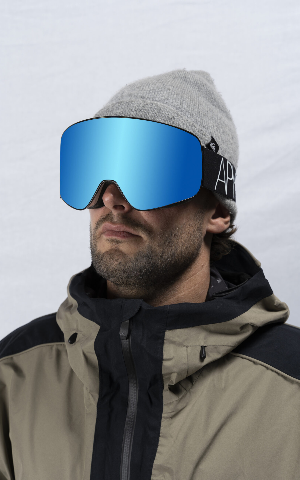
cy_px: 238
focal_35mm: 68
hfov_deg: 19.1
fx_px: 889
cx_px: 146
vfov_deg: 30.2
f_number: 8
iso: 100
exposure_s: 1/125
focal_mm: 66
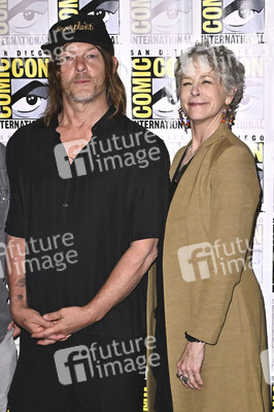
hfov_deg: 29.2
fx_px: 526
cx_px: 137
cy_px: 206
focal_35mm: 46
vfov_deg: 42.8
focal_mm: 46
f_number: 4.5
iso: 1600
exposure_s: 1/320
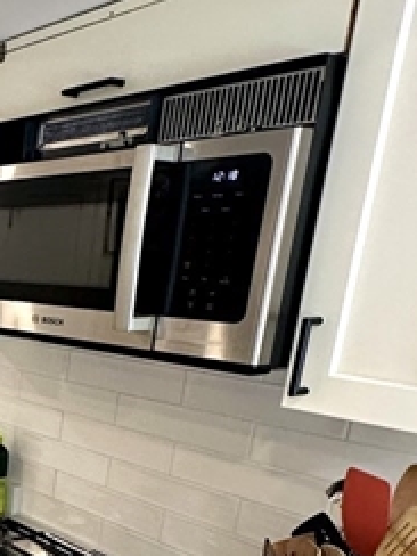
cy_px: 433
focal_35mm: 44
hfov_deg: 25.2
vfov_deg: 41.4
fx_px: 707
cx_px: -205
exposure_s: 1/120
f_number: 2.2
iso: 200
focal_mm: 2.22
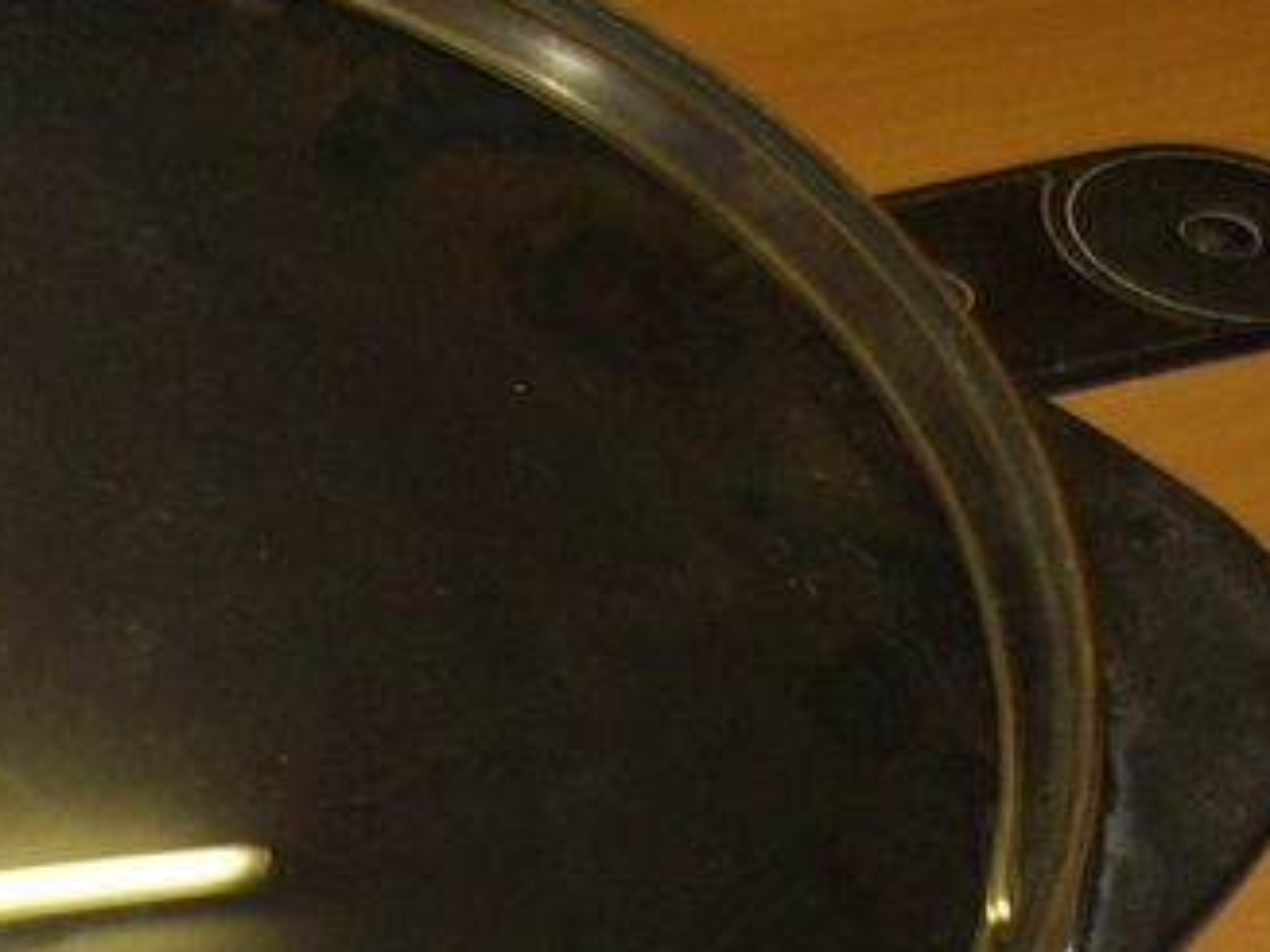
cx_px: -350
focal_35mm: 110
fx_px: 4034
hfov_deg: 16.9
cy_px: 1088
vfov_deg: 13.2
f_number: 2.7
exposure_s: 1/50
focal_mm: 6
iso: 160
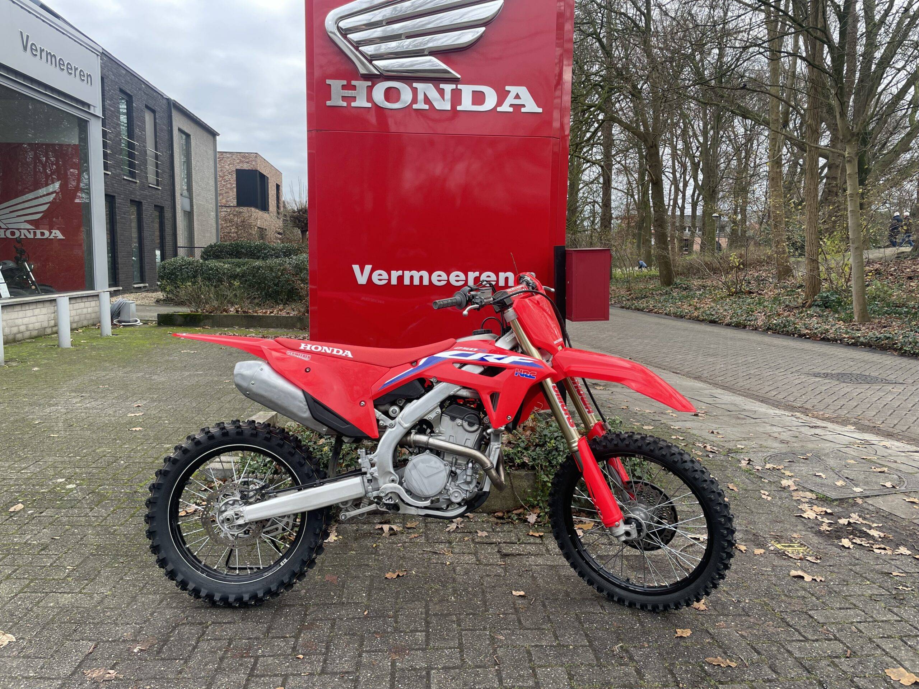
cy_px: 344
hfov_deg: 67.3
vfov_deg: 53.1
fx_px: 690
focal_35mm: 26
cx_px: 460
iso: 32
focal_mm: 4.2
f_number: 1.6
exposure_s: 1/126
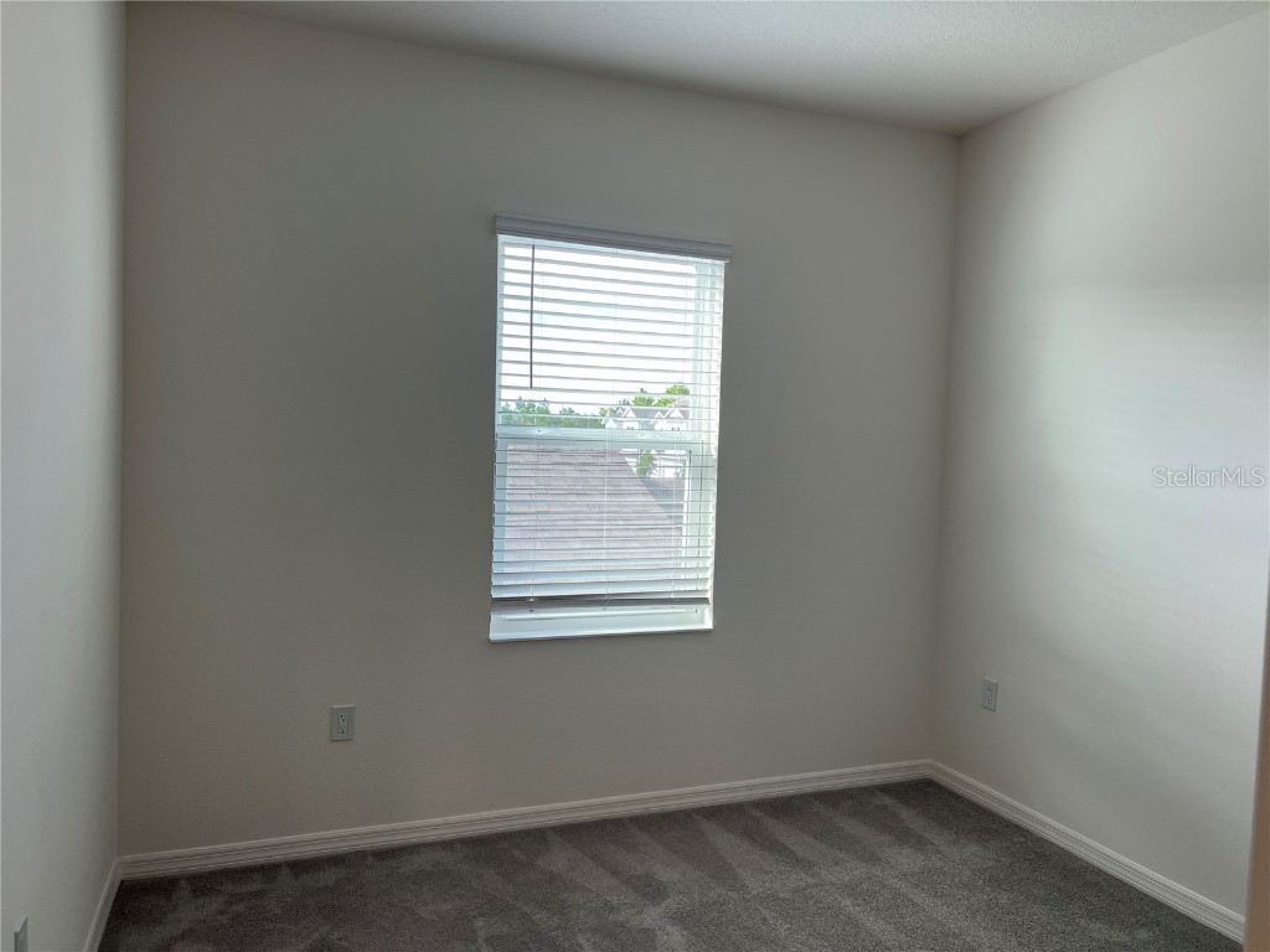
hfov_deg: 67.3
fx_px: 954
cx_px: 635
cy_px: 476
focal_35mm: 26
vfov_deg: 53.1
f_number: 1.5
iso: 40
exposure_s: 1/182
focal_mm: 5.7
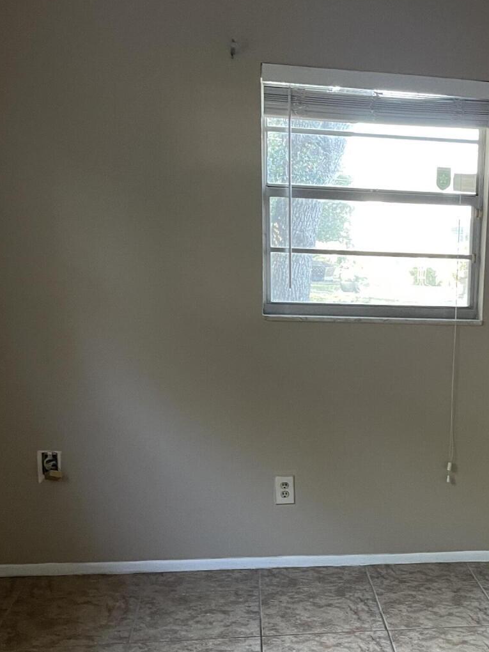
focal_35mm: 49
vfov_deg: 38.4
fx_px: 923
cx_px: 465
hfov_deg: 28.2
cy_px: 446
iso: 200
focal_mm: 5.1
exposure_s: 1/60
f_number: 1.6
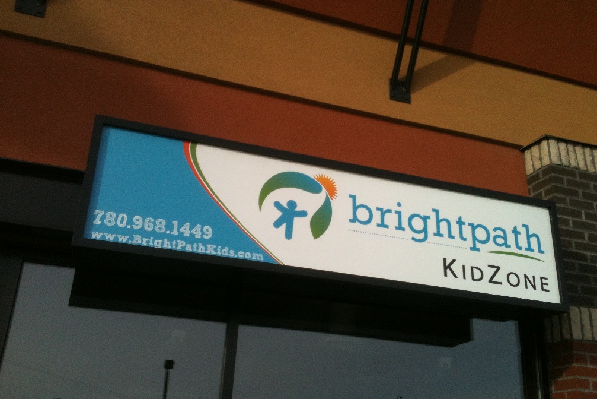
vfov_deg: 36.0
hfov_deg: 51.9
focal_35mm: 37
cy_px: 195
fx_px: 614
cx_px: 303
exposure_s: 1/991
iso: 64
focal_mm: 3.85
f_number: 2.8
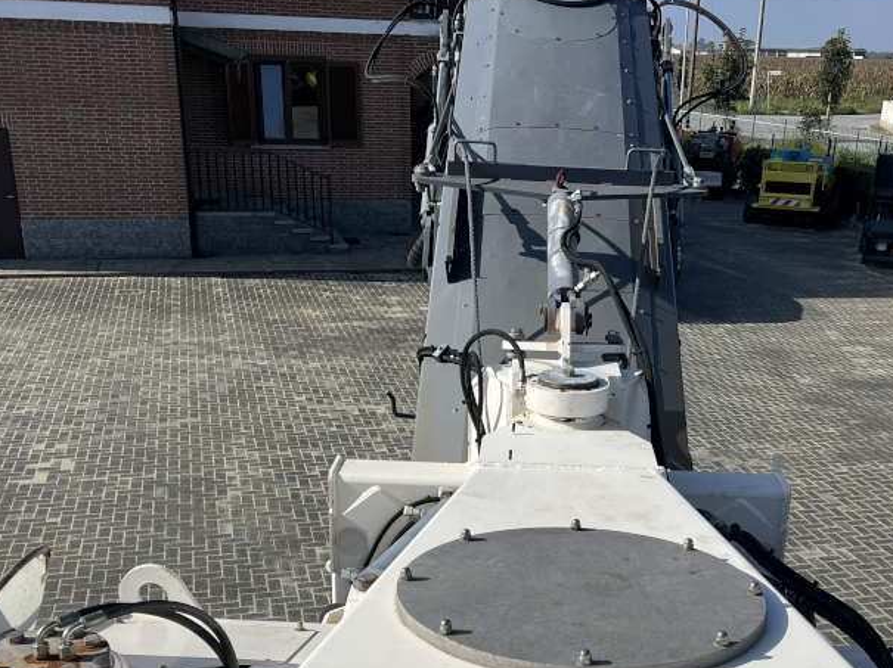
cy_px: 507
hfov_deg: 43.7
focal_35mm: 43
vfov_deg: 32.9
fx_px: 1109
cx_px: 517
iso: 50
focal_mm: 5.7
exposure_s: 1/6579
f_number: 1.5
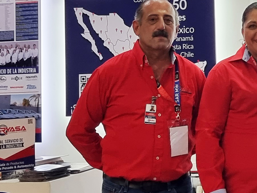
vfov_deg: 13.8
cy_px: 3
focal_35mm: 106
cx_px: 296
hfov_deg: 17.8
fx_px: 787
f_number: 1.8
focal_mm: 6.7
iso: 200
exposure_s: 1/120
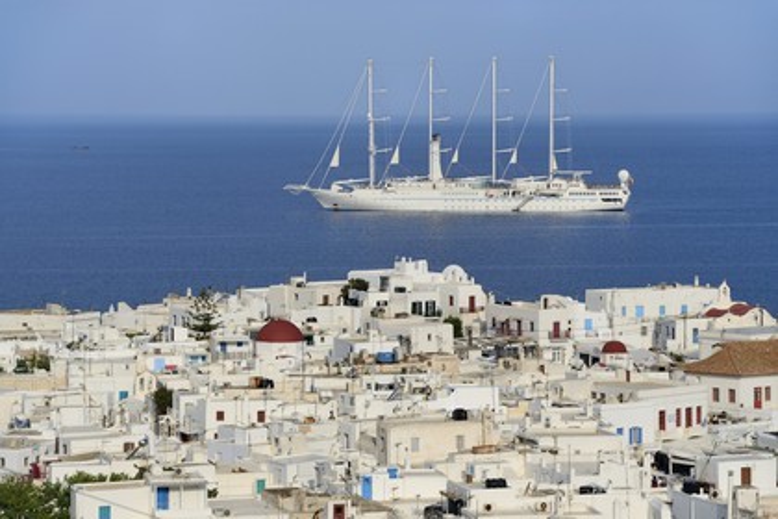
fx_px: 2809
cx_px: 389
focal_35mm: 130
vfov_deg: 10.5
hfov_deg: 15.8
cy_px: 260
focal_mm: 130
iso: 200
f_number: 6.3
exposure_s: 1/3200
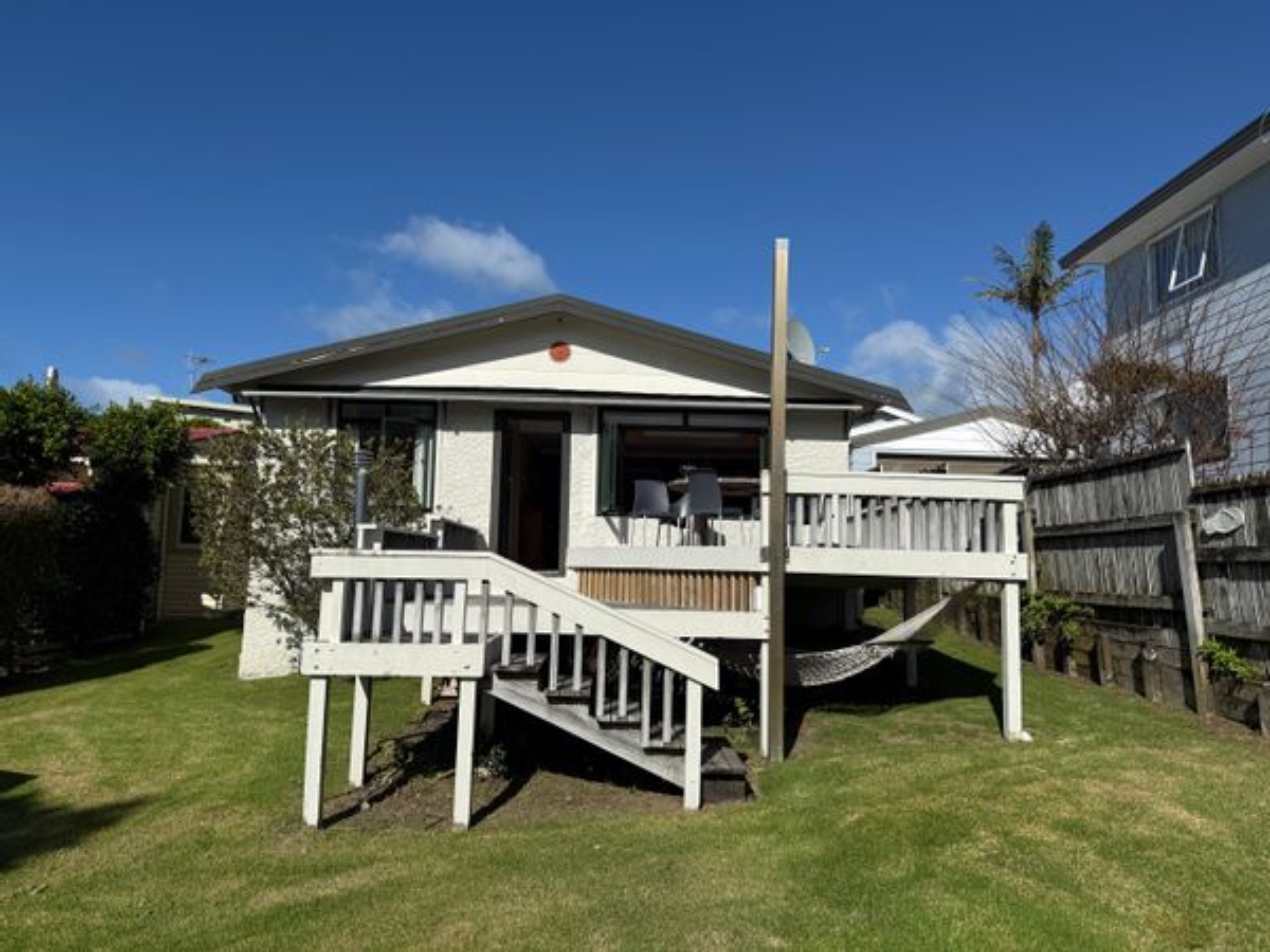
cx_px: 635
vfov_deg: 56.8
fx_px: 881
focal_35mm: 24
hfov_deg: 71.6
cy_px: 476
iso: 80
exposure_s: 1/9091
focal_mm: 6.76
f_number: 1.78
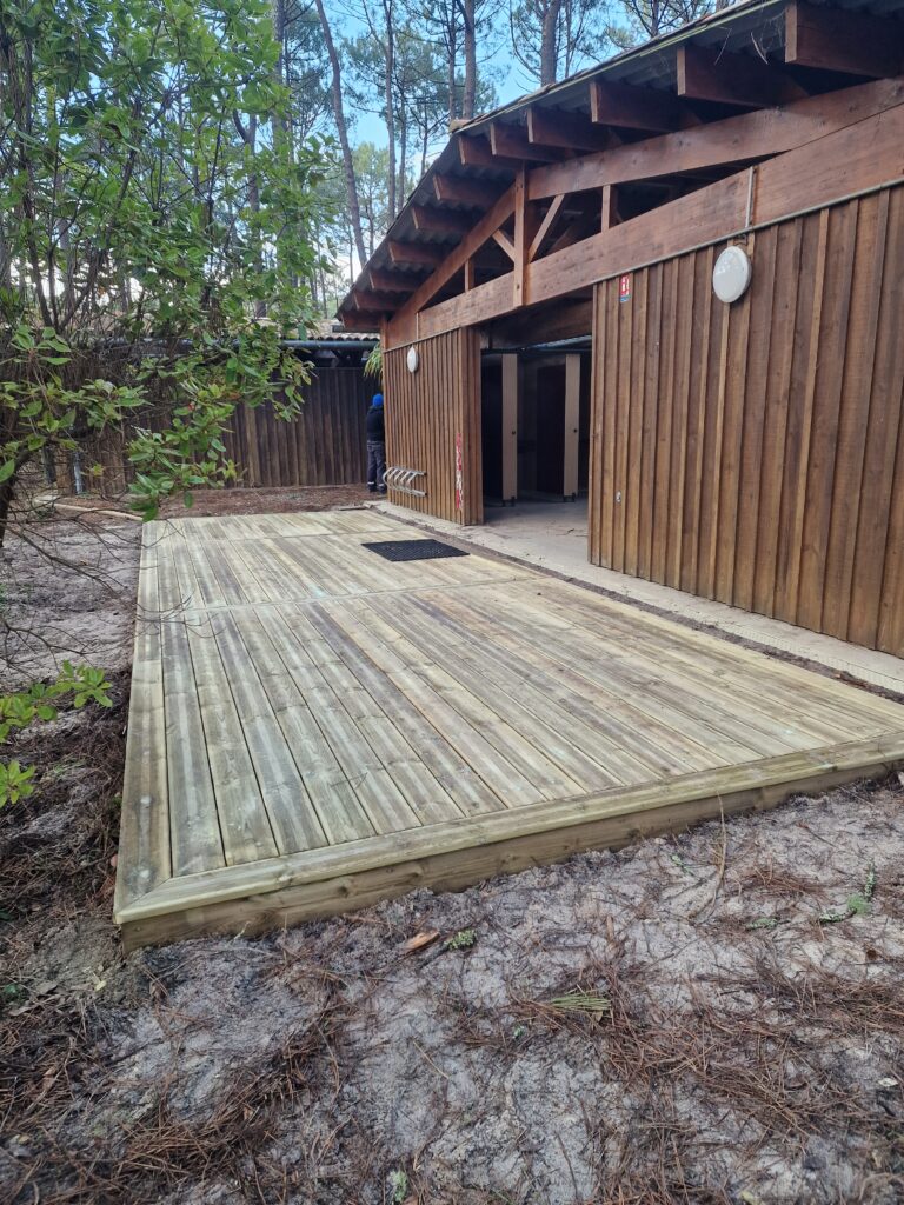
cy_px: 602
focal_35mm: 23
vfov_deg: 73.9
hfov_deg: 58.9
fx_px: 801
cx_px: 452
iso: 125
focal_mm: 6.4
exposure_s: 1/180
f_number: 1.8
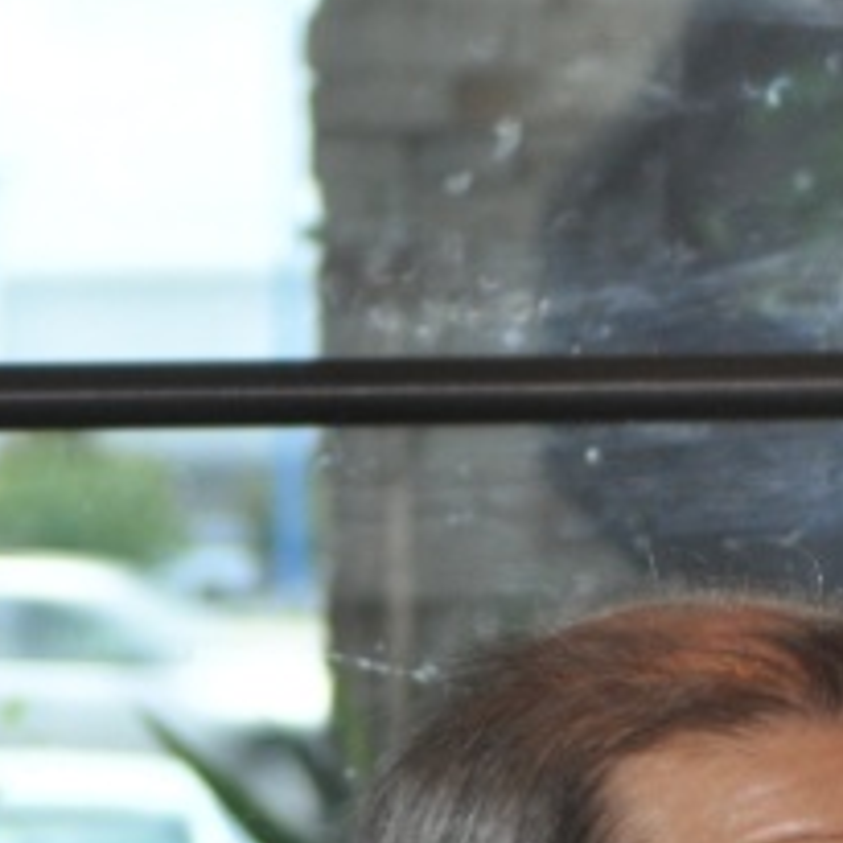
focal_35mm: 508
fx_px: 13996
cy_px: 1094
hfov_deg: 3.4
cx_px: 1526
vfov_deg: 3.4
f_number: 5.6
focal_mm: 80
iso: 800
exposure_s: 1/60
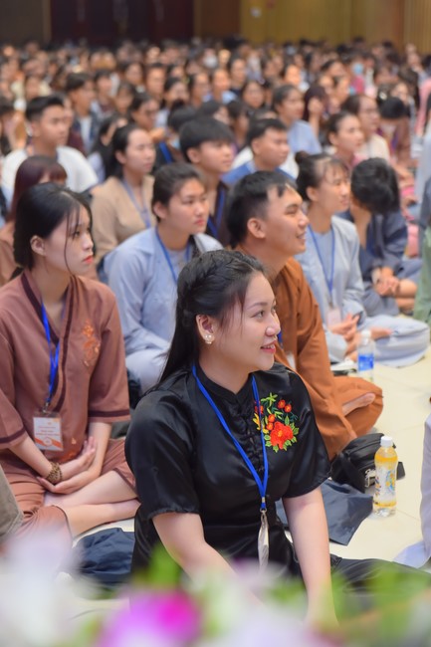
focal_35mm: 70
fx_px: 1258
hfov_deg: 19.4
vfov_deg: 28.9
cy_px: 324
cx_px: 216
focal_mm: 70
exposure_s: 1/100
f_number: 3.5
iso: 1250
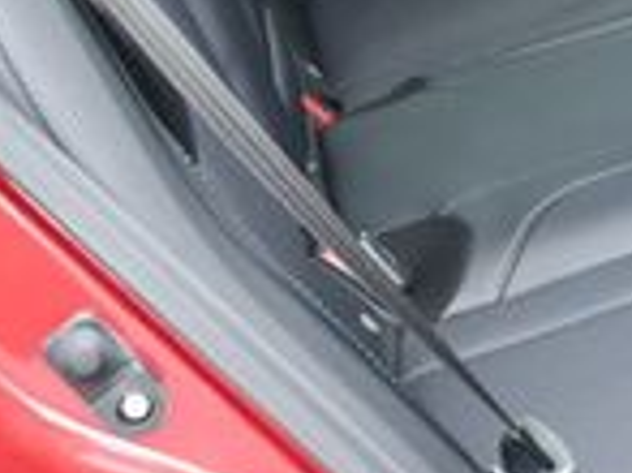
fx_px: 2755
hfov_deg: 12.6
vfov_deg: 9.7
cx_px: 873
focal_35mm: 151
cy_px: 0
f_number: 3.5
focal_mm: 18
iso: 720
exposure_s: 1/250
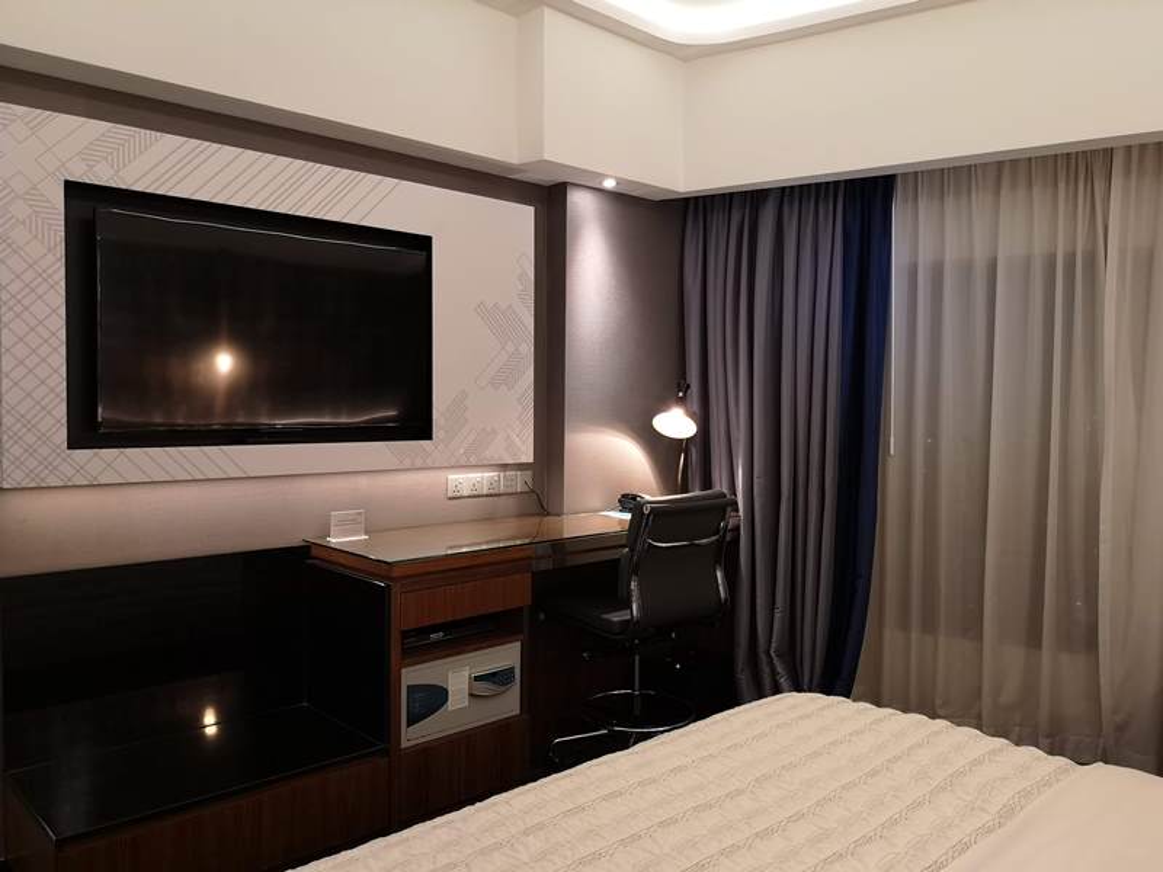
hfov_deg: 65.3
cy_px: 436
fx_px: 907
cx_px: 582
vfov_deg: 51.4
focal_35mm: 27
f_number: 1.8
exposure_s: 1/33.3
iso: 200
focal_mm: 3.95
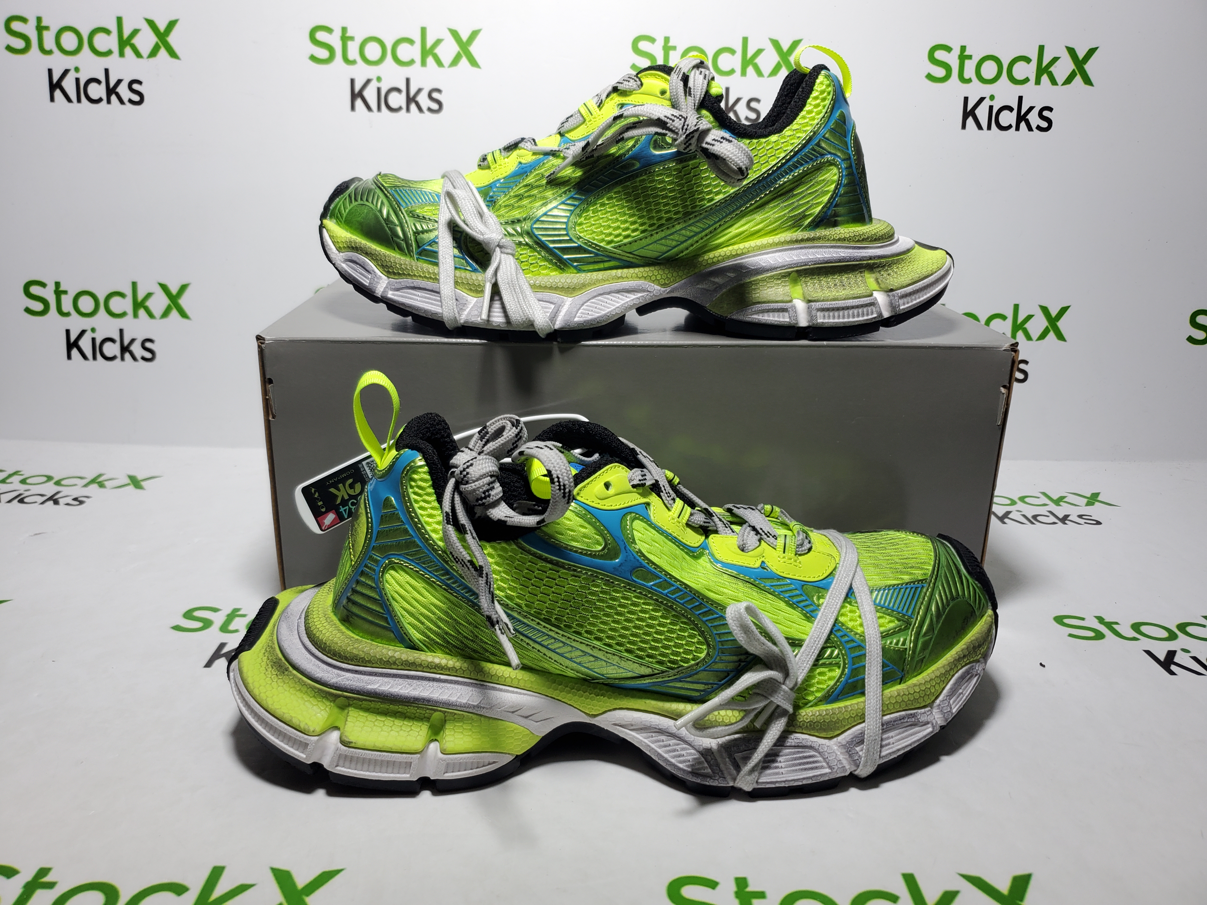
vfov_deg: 53.1
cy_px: 452
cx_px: 604
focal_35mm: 26
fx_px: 907
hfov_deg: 67.3
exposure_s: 1/408
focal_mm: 4.3
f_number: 1.5
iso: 50
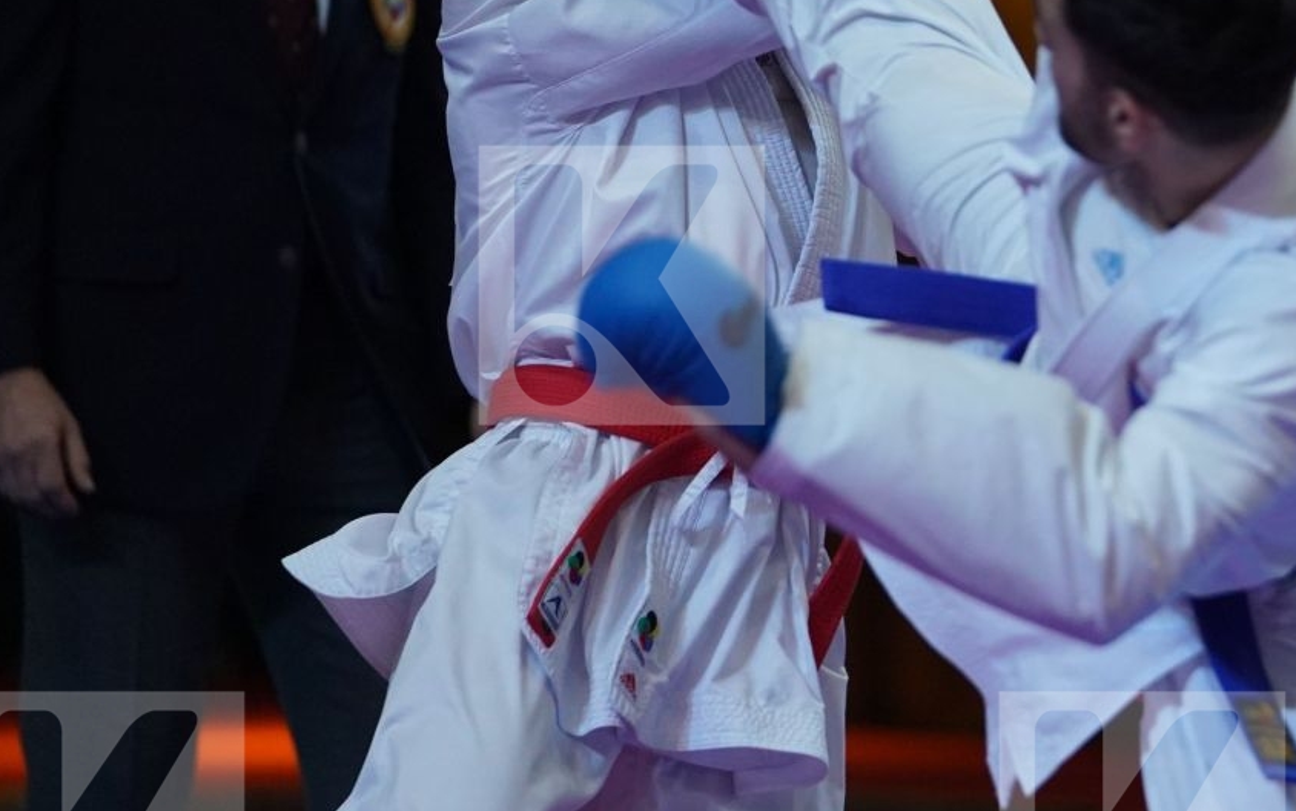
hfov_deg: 5.5
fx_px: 13355
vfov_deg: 3.5
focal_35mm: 378
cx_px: 1142
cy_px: 286
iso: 3200
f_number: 2.8
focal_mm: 174
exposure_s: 1/1000
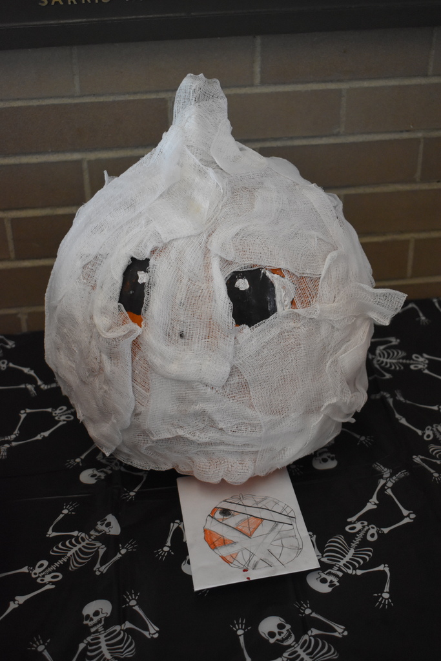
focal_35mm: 46
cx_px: 220
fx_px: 854
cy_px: 330
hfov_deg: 29.0
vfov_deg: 42.3
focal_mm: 31
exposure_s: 1/500
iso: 2200
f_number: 4.2
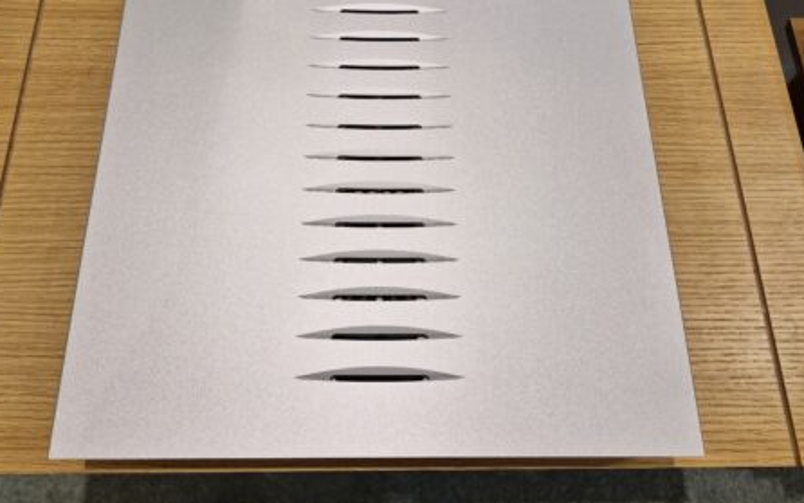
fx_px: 614
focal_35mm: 28
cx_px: 379
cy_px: 169
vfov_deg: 44.0
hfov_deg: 66.4
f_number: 1.8
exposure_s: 1/100
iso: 125
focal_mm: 5.54
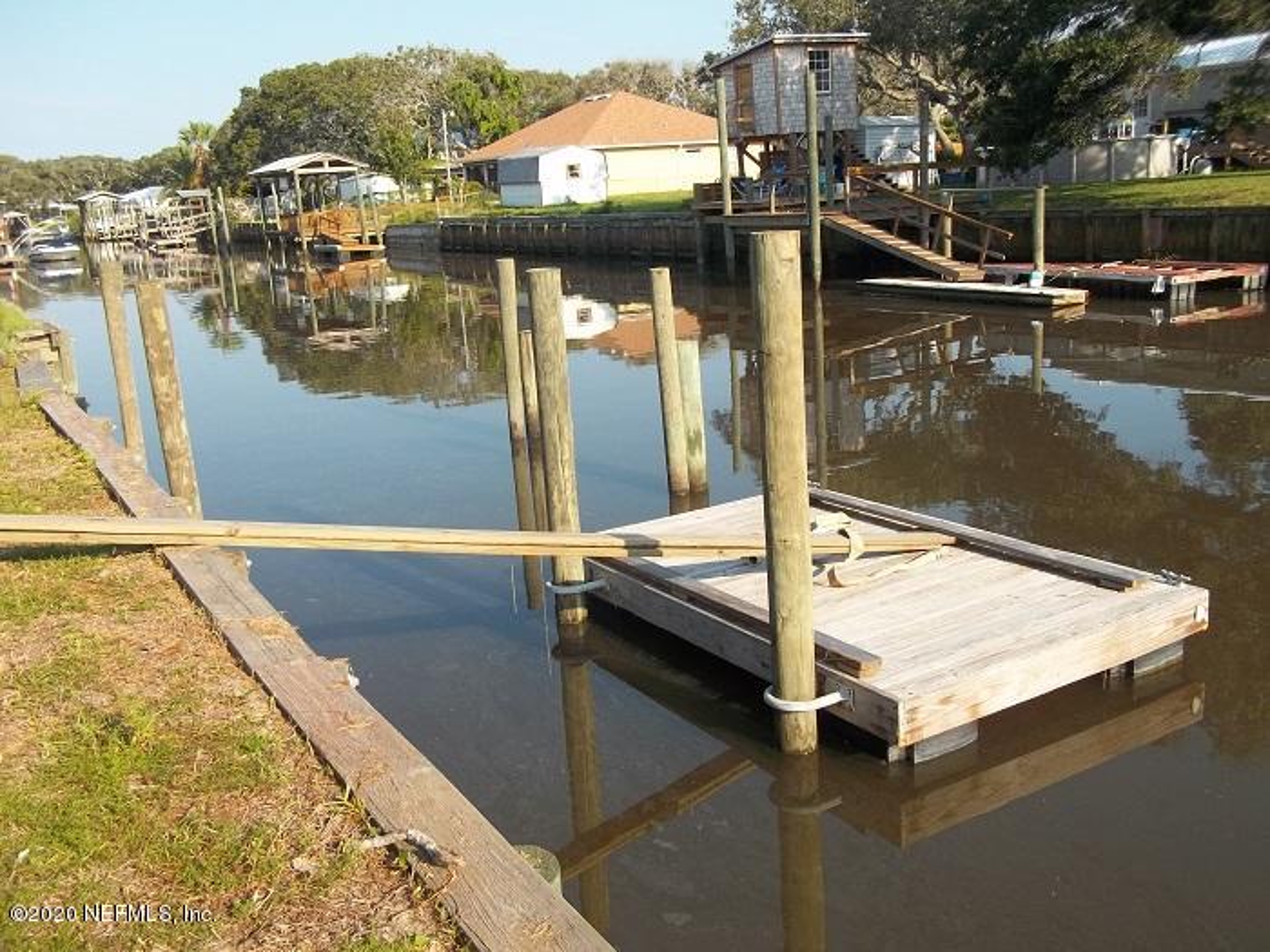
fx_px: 1174
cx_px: 635
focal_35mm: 32
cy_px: 476
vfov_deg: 44.2
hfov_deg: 56.8
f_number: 8.8
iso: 80
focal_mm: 5.7
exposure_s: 1/100
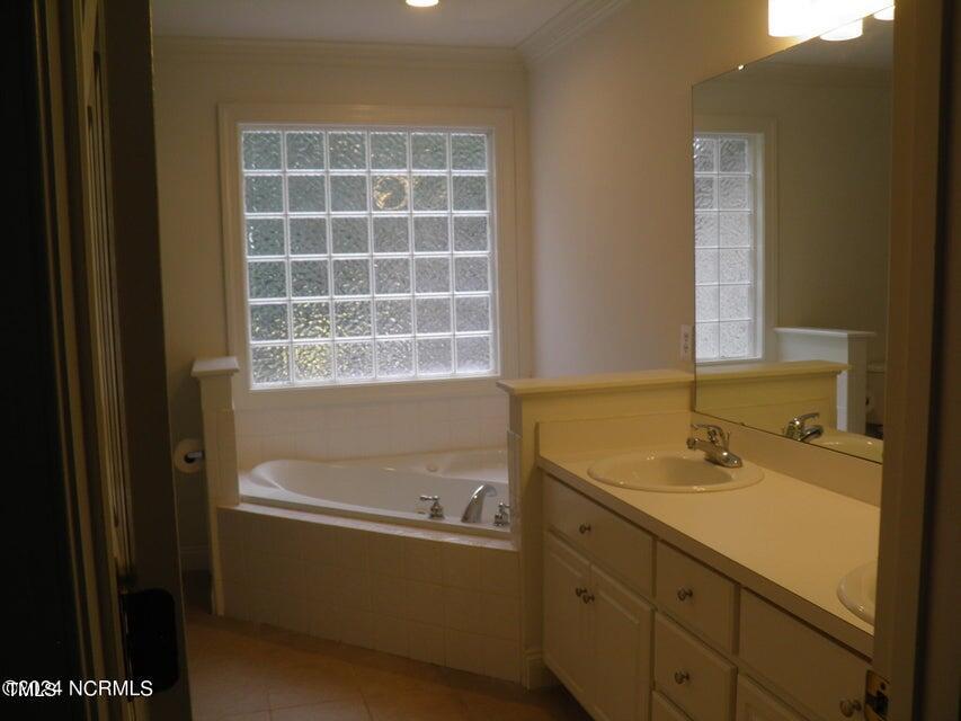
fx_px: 833
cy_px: 360
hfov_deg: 60.0
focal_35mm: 30
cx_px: 480
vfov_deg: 46.8
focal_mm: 5.5
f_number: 3
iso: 50
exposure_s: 1/40
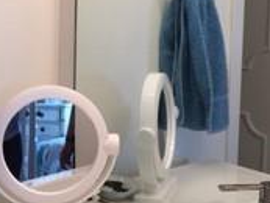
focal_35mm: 107
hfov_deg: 18.4
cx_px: 130
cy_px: 81
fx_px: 835
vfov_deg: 13.8
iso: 25
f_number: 2.2
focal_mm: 4.15
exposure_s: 1/60
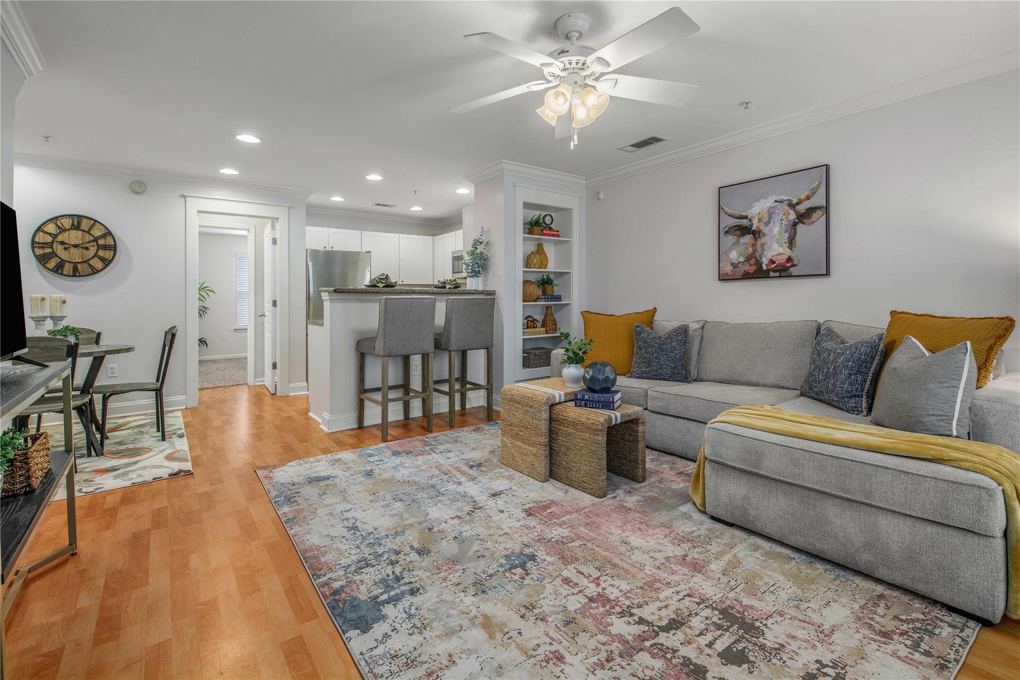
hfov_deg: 100.4
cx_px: 510
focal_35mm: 15
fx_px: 425
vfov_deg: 77.3
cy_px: 340
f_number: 7.1
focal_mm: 15
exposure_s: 1/3
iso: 250
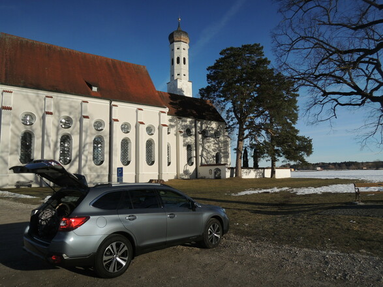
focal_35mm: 24
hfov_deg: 71.6
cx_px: 192
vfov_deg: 56.8
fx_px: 265
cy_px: 144
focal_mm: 4.3
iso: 100
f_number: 3.5
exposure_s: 1/1600
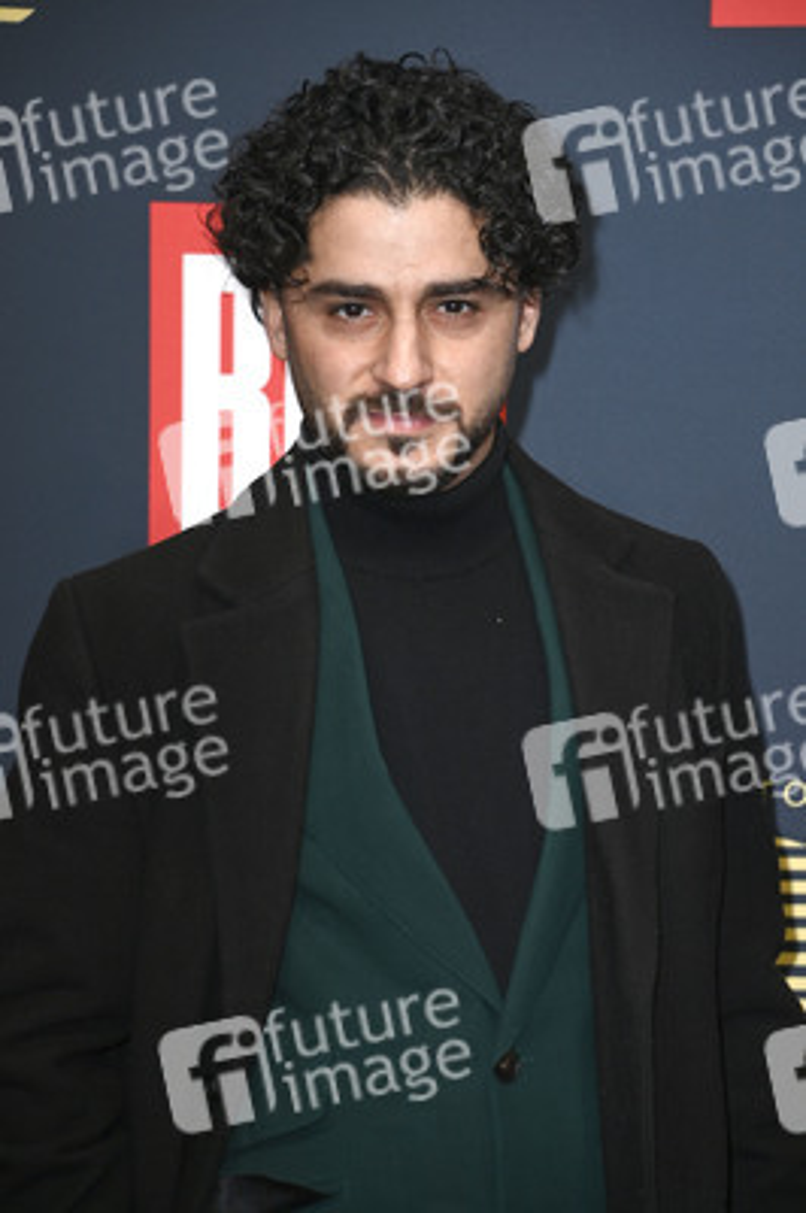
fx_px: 4541
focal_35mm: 135
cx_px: 403
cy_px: 606
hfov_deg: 10.1
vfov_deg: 15.2
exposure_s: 1/250
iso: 320
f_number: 5.6
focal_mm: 135
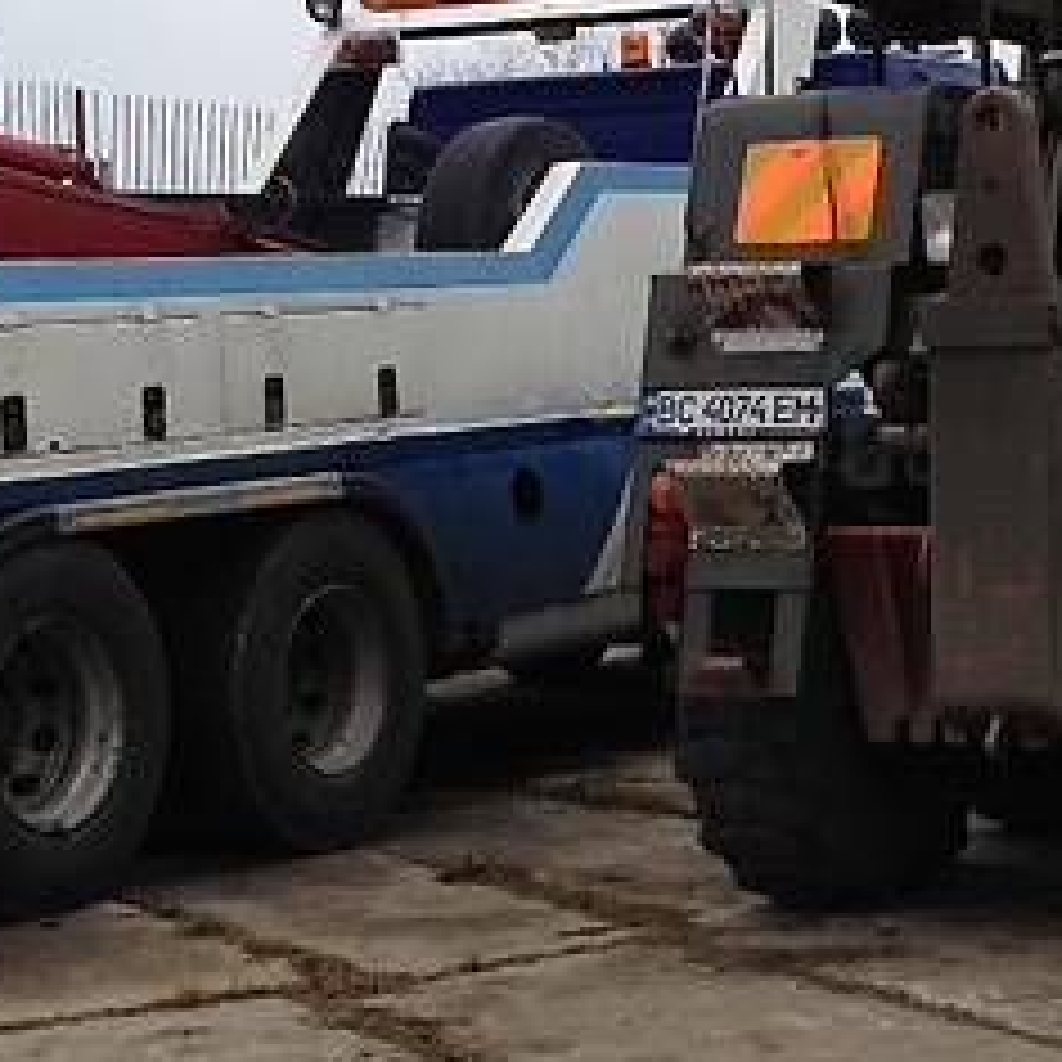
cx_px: 724
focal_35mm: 105
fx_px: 3645
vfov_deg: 16.6
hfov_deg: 16.5
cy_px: 580
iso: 50
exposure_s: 1/120
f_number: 2.4
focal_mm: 4.3
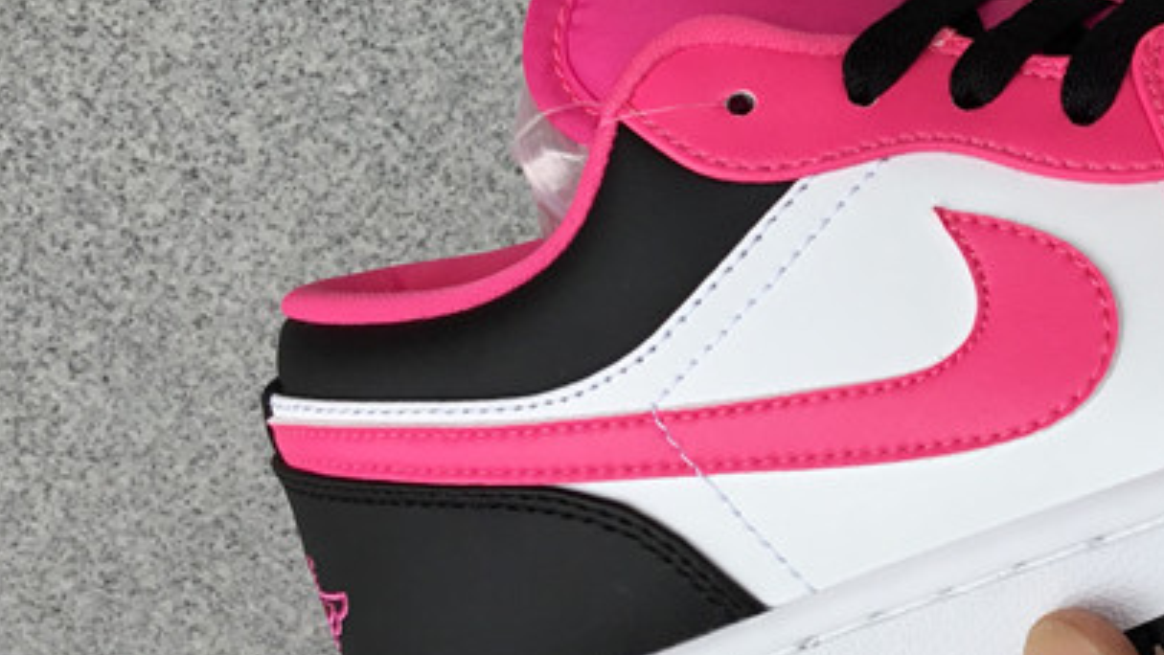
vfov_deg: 16.0
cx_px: 1141
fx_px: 2315
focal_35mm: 75
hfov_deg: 26.8
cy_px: 128
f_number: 2.4
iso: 25
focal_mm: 3.3
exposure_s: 1/395
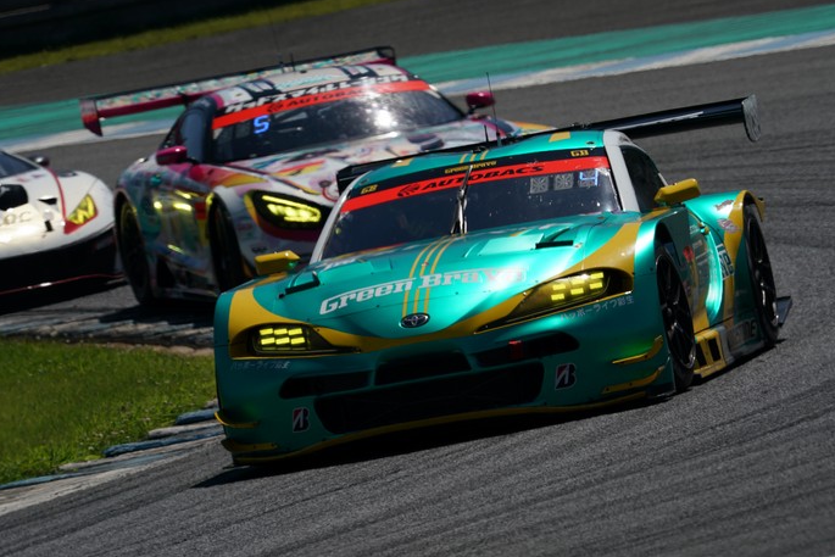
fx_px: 11460
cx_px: 400
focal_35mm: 494
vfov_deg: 2.8
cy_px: 266
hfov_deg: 4.2
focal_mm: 470
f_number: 11
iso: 200
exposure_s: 1/800
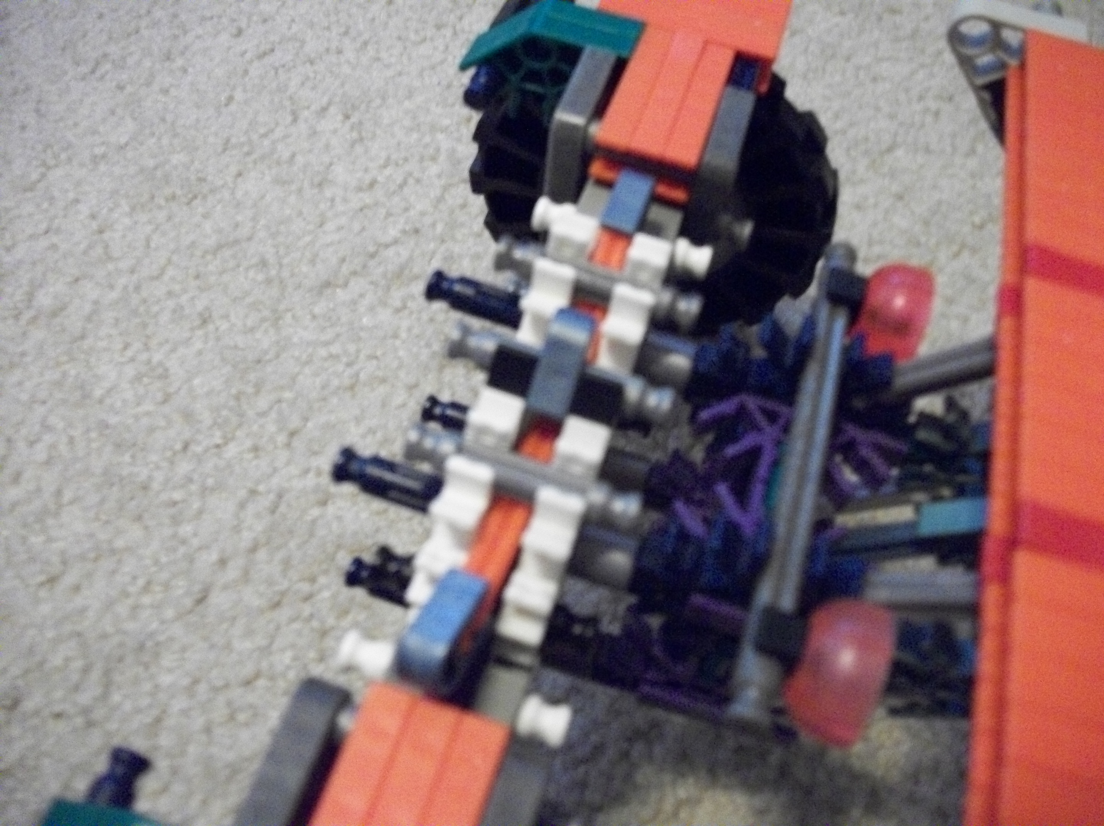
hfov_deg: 56.9
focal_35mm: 32
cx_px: 552
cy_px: 413
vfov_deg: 44.1
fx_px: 1020
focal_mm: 5.7
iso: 640
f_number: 2.9
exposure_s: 1/20
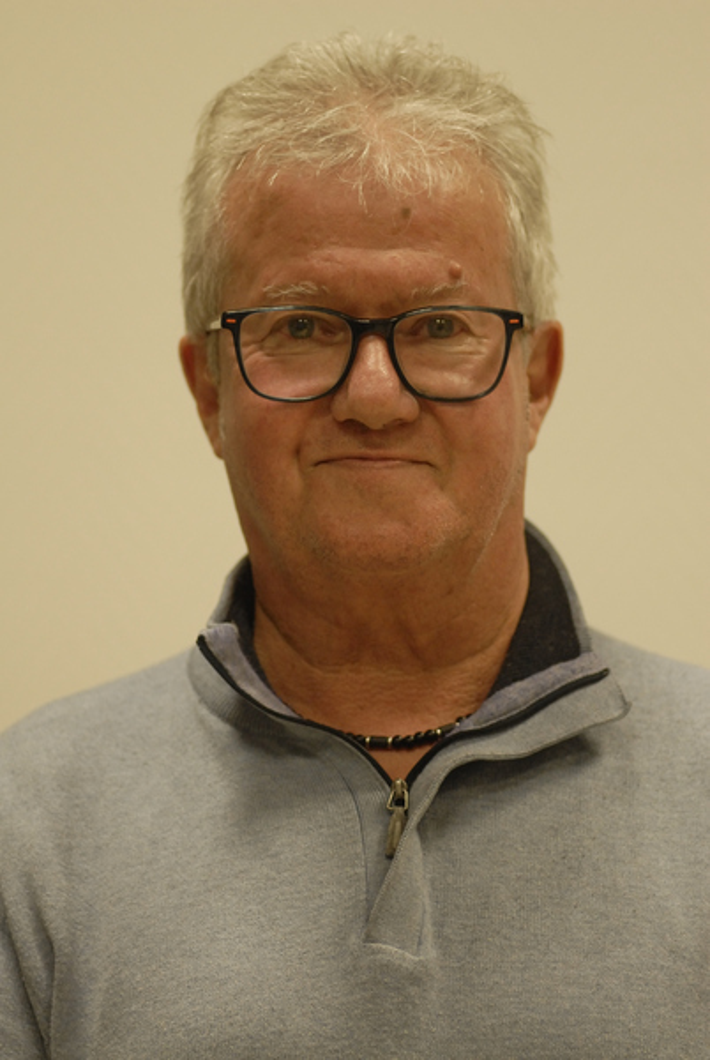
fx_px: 7959
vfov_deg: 7.6
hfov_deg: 5.1
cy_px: 530
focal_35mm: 270
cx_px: 355
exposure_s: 1/125
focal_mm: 180
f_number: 2.8
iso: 640
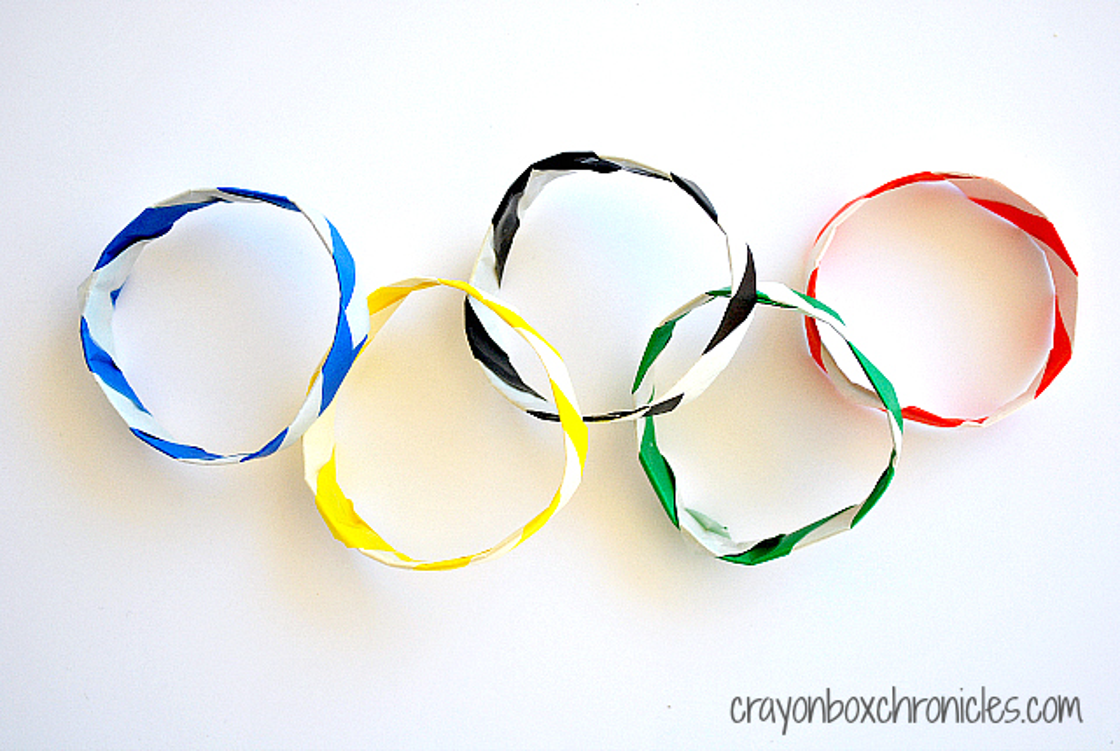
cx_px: 560
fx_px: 2057
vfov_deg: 20.7
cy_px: 376
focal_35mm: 66
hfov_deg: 30.5
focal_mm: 44
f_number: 5.3
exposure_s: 1/320
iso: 200
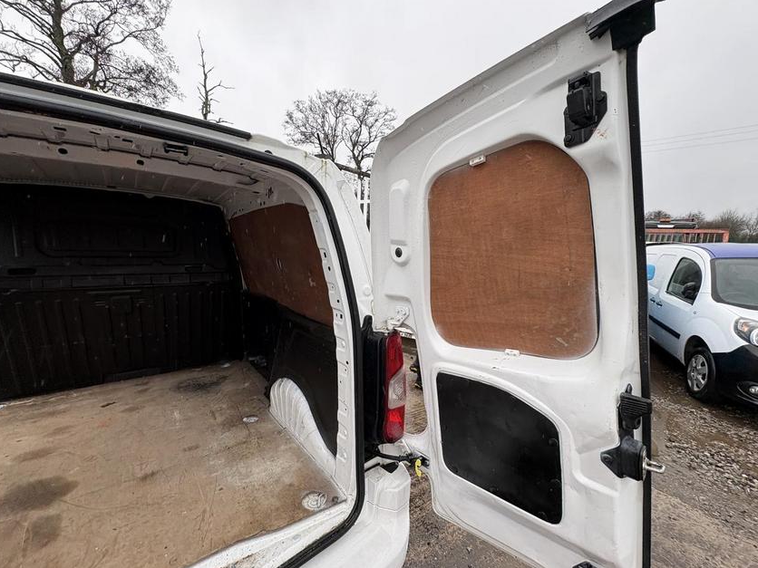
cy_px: 302
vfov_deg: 81.7
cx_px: 366
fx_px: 328
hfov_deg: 98.1
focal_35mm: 15
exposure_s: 1/122
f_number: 2.2
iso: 40
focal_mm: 2.22
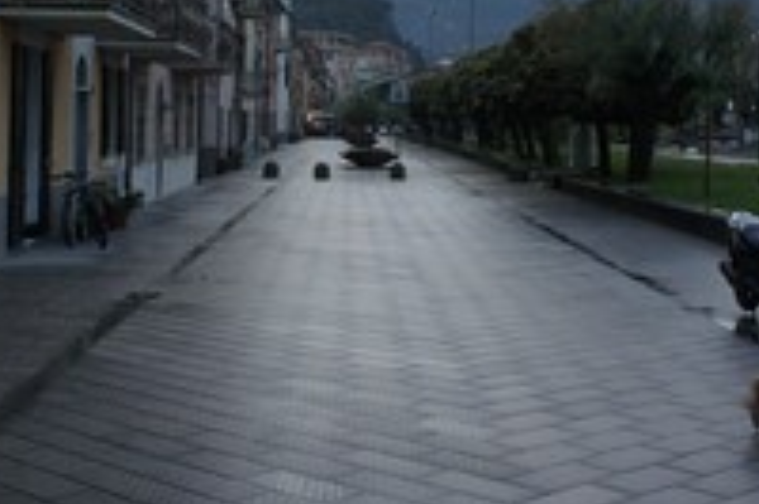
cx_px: 330
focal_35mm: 62
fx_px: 1306
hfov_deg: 32.4
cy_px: 19
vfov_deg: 21.2
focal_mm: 18
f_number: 4.5
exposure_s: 1/250
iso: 1000
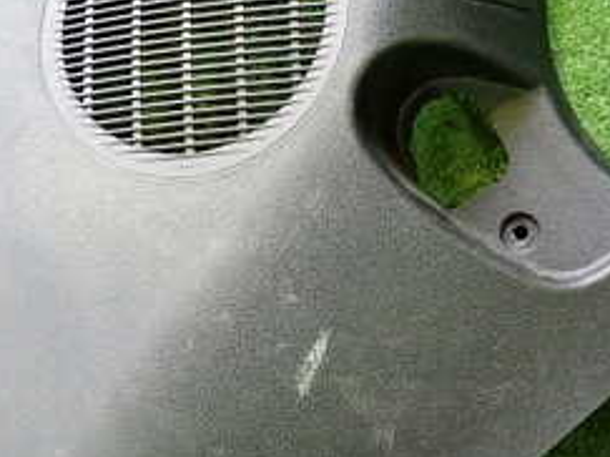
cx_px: 326
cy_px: 151
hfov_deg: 26.3
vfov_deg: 19.8
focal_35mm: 74
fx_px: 1303
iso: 500
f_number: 2.3
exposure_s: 1/40
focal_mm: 5.4
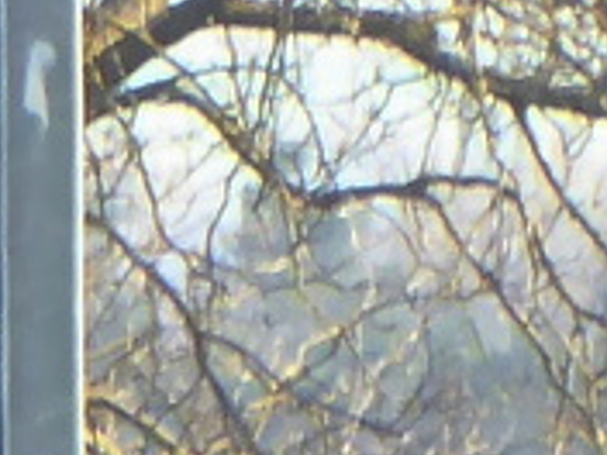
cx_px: -1180
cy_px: 929
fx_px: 66441
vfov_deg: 0.4
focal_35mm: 3789
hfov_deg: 0.5
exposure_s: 1/100
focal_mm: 89.6
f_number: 6
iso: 200
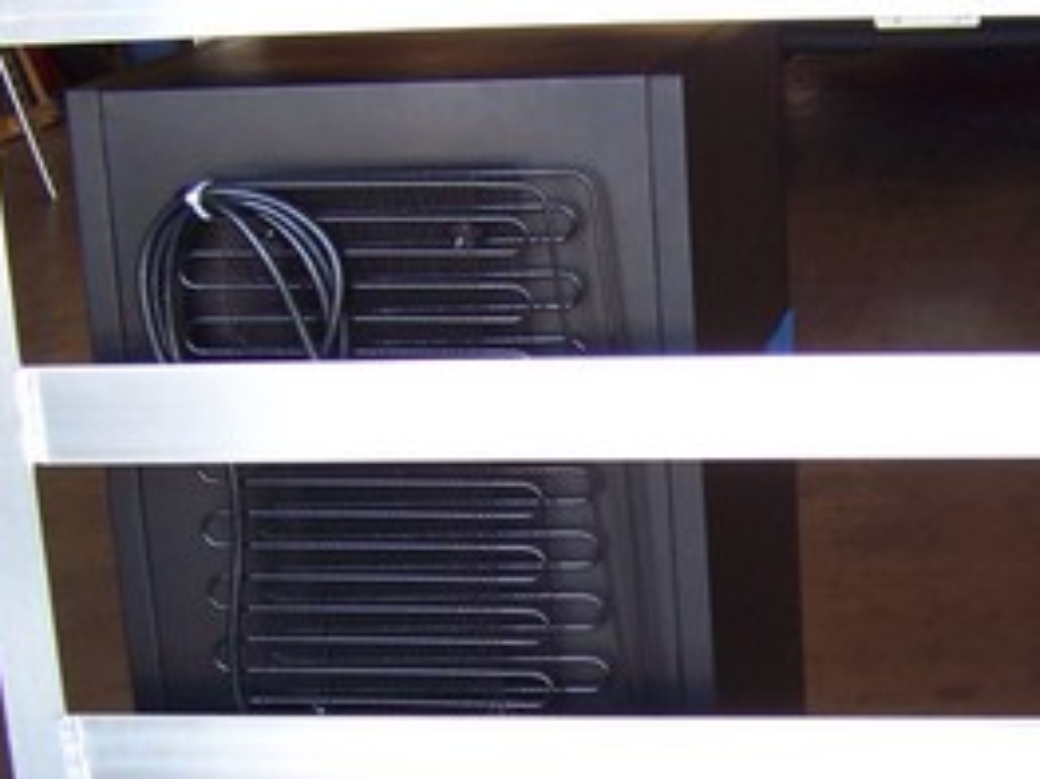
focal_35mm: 96
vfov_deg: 15.2
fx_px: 2883
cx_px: 1064
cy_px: 714
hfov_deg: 19.8
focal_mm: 5.85
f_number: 2.8
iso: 73
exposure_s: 1/30
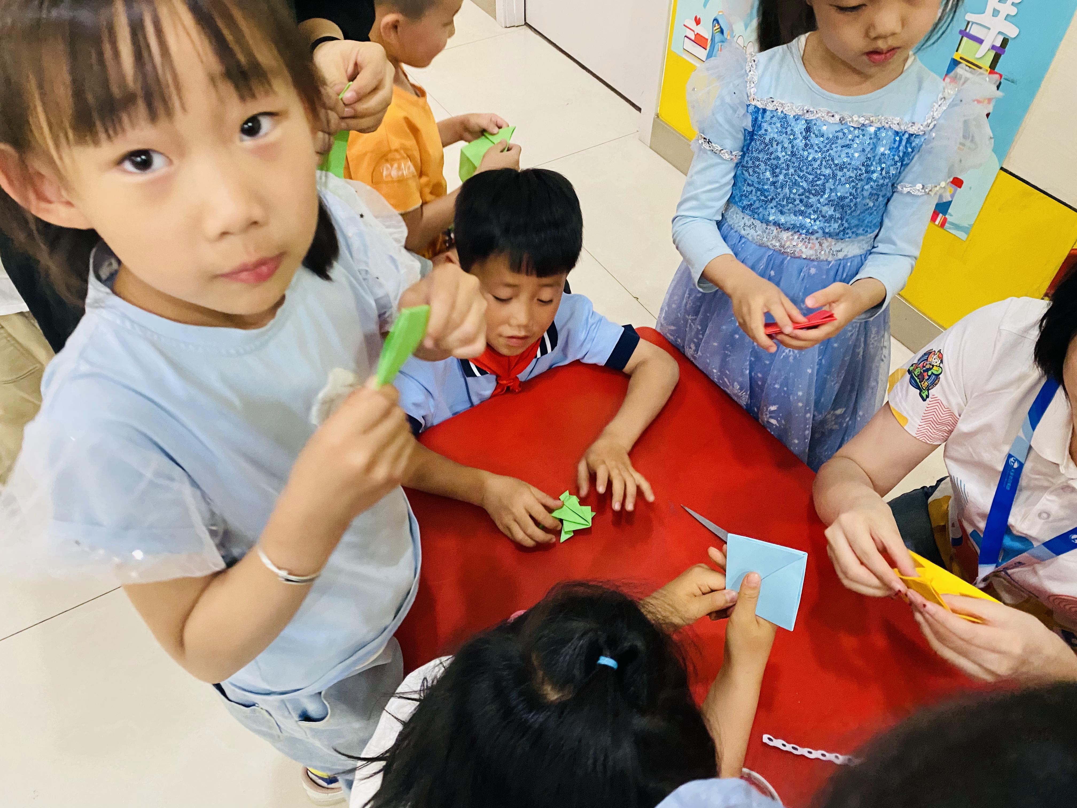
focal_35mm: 26
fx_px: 809
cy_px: 404
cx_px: 538
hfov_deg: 67.3
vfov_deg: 53.1
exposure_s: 1/50
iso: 500
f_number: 1.8
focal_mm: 4.25
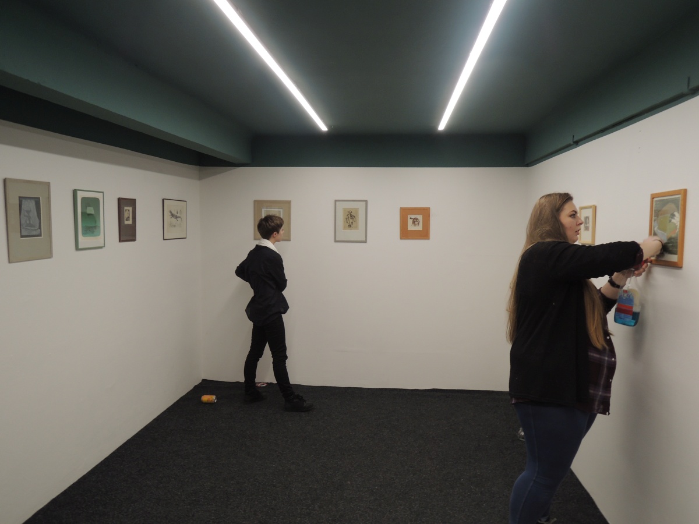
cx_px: 350
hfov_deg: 71.6
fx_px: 485
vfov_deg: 56.8
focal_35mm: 24
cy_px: 262
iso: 100
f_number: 2.8
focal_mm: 4.3
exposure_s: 1/40
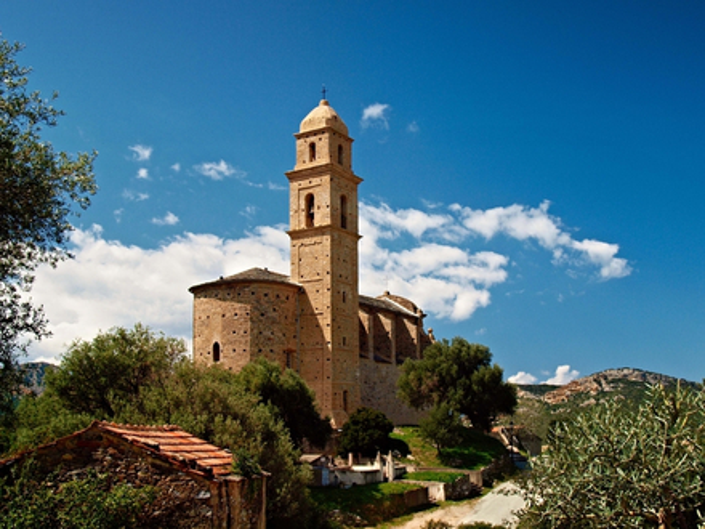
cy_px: 264
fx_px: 815
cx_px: 352
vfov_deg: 36.0
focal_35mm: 40
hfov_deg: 46.8
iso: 200
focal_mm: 20
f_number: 8
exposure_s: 1/250
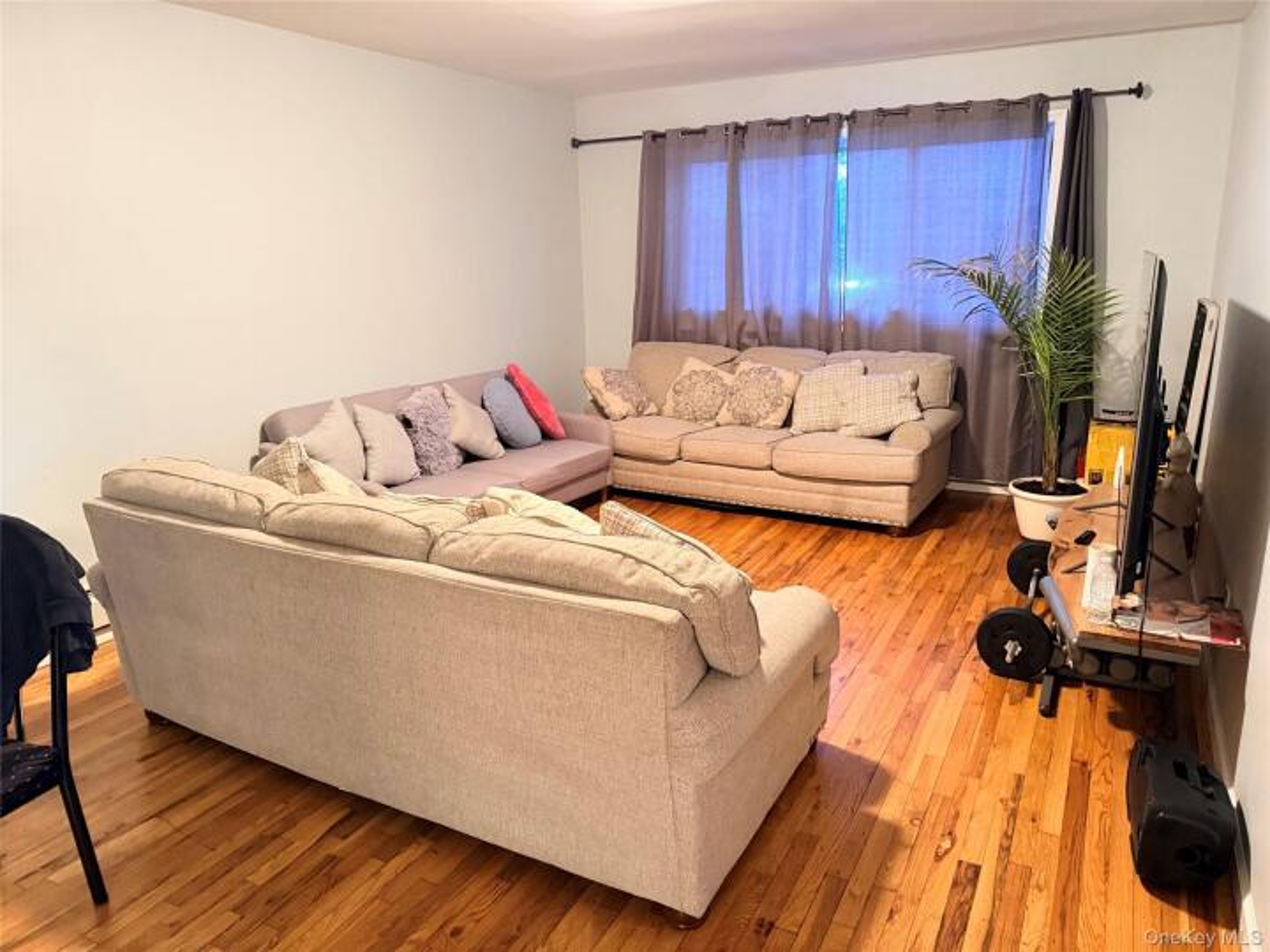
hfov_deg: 71.6
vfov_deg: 56.8
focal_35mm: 24
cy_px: 476
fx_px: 881
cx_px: 635
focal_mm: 6.76
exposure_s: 1/30
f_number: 1.78
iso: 1250
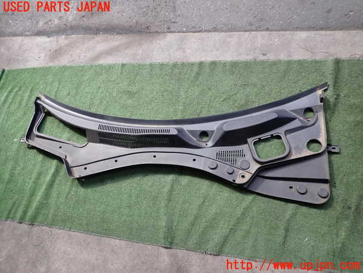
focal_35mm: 25
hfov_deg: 69.4
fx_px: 262
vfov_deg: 54.9
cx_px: 182
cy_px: 136
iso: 100
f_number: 2
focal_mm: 4.5
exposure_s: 1/160
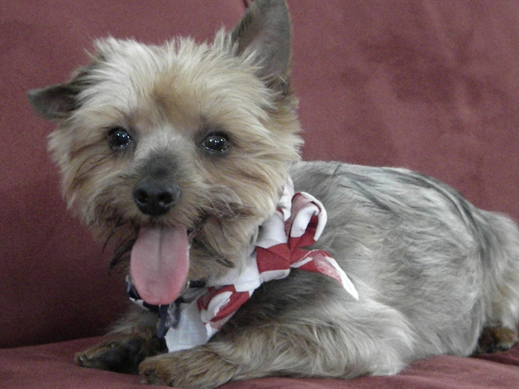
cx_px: 275
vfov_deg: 16.4
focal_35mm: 90
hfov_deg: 21.8
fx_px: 1349
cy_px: 209
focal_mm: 15.1
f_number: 4.5
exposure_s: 1/15
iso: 3200
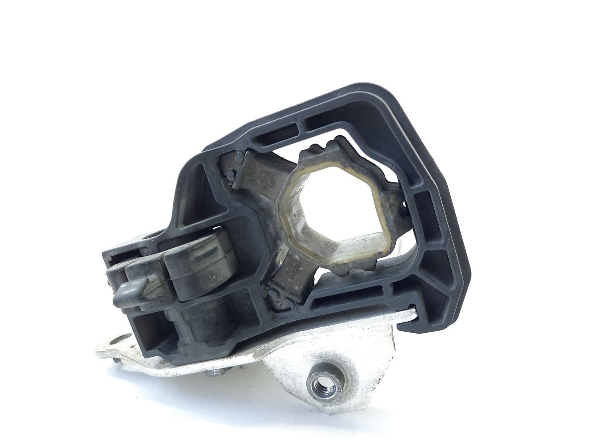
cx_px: 298
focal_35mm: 25
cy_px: 224
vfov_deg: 54.9
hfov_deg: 69.4
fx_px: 430
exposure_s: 1/50
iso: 250
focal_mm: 4.6
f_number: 2
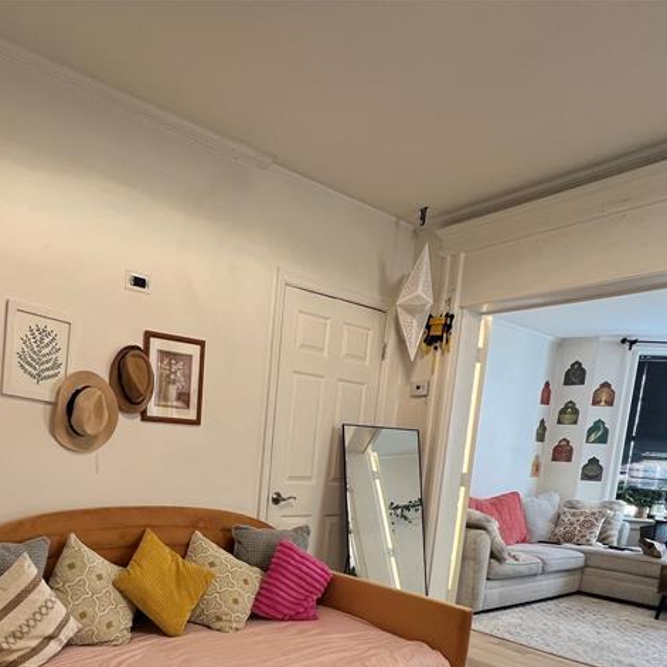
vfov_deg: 57.7
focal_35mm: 25
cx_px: 221
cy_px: 542
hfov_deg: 61.4
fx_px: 545
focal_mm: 1.57
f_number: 1.8
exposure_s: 1/60
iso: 160
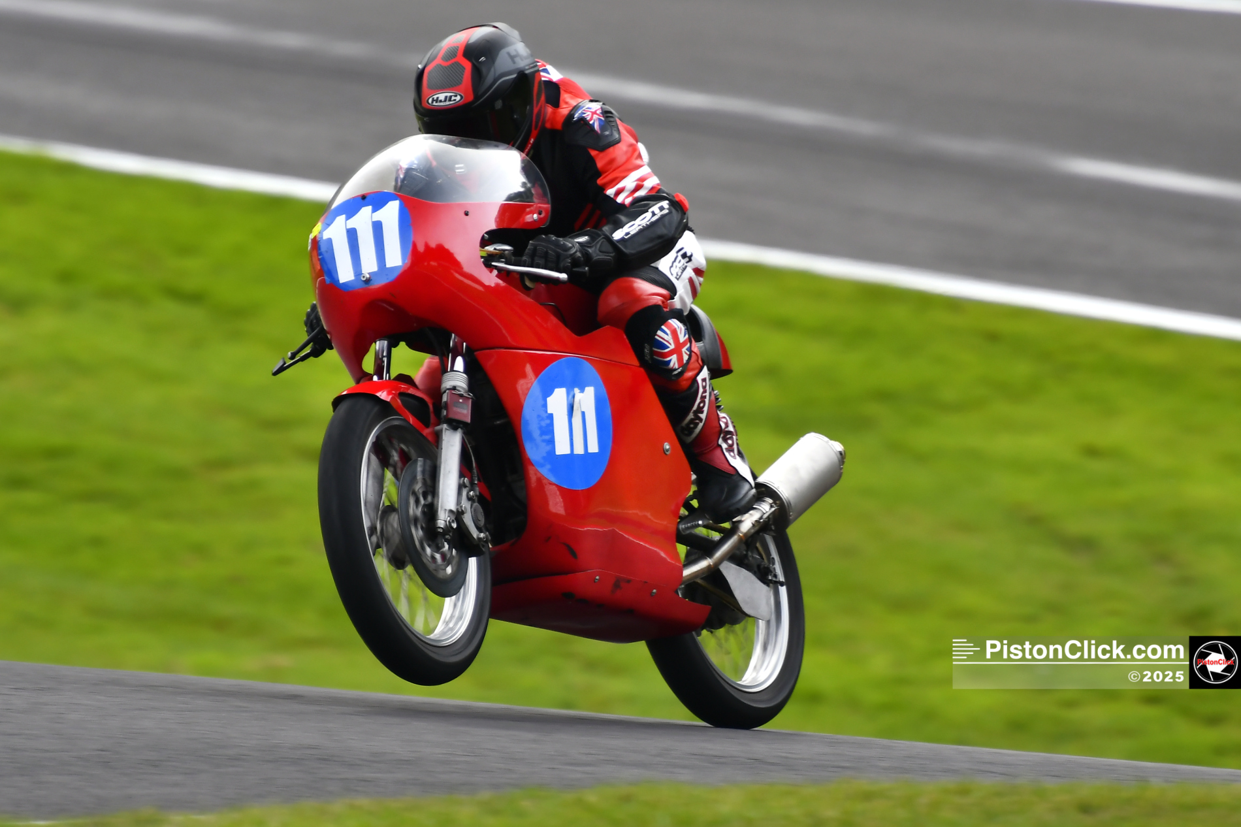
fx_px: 19644
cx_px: 620
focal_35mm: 570
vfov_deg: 2.4
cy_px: 414
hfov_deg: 3.6
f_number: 5.6
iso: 400
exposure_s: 1/400
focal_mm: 380
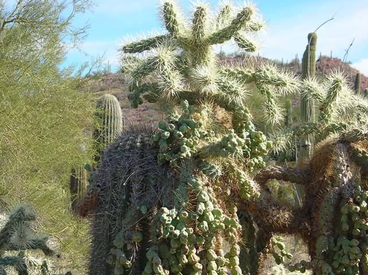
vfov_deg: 15.4
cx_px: 142
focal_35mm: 96
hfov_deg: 20.4
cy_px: 156
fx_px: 1020
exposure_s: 1/258
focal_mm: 12.7
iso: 50
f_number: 4.2
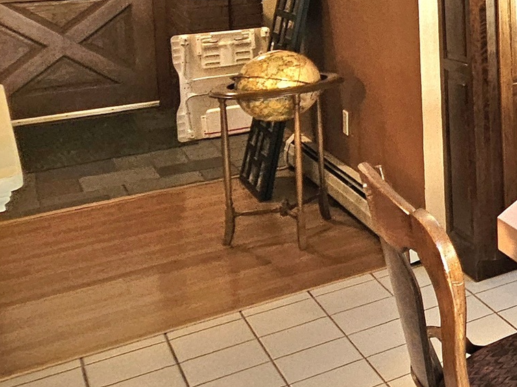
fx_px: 791
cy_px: -47
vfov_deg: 25.4
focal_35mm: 53
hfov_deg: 22.3
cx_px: 919
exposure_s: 1/60.2
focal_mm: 2.2
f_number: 2.2
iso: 250
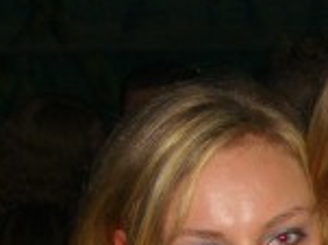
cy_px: 358
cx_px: 487
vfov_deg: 9.6
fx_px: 1430
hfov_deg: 12.5
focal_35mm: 151
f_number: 2.8
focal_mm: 7.9
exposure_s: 1/60
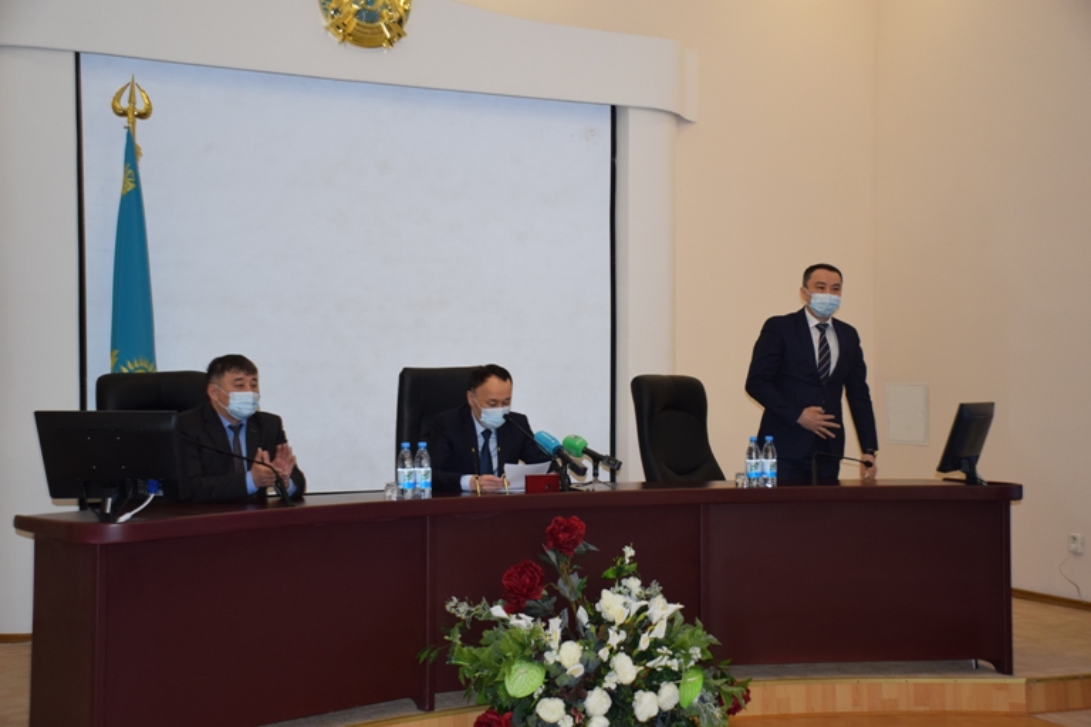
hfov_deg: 41.1
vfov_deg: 28.1
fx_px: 1455
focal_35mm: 48
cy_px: 364
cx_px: 546
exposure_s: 1/80
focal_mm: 32
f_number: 4.5
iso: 800
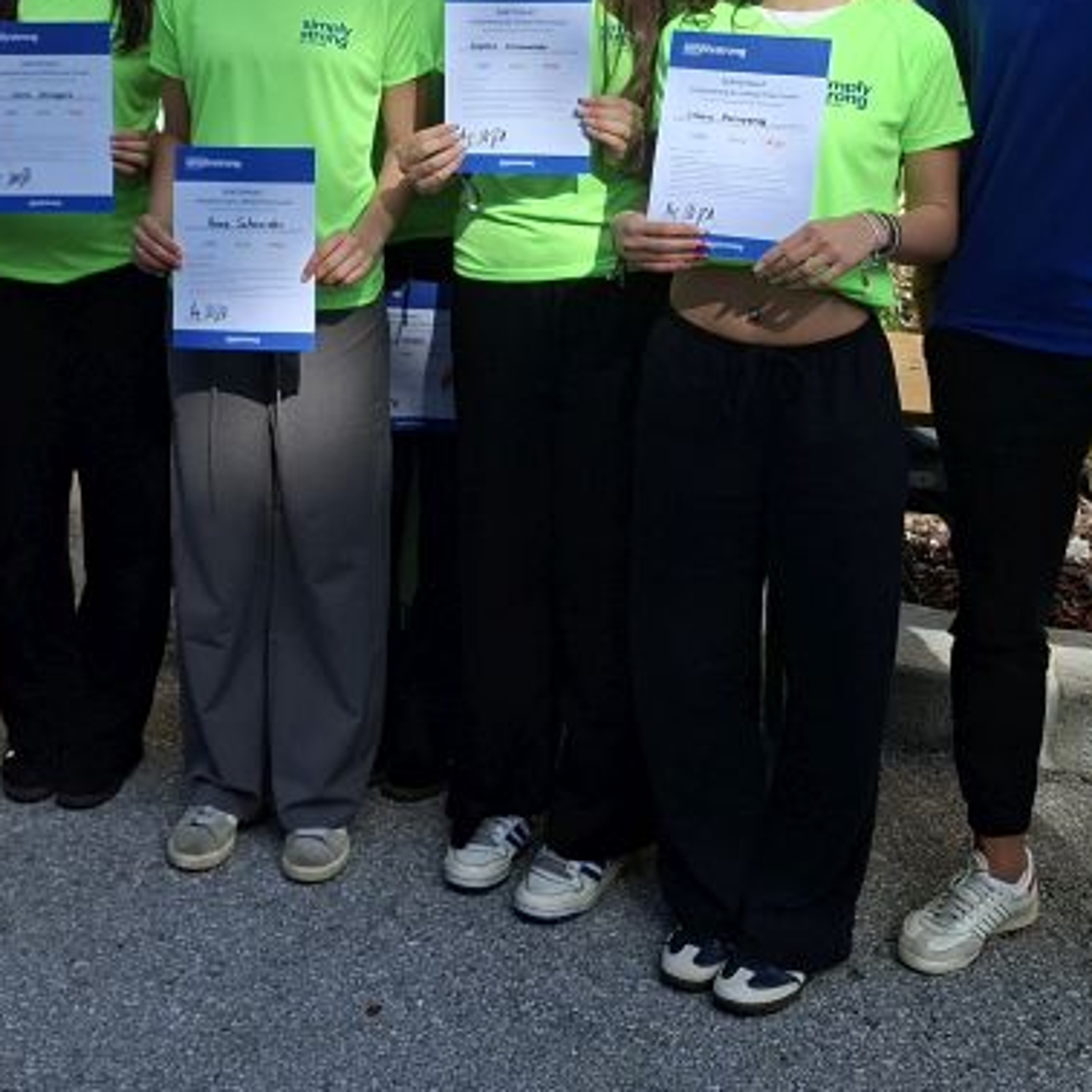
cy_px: 168
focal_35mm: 55
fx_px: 1963
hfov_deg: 30.8
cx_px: 347
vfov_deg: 30.1
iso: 50
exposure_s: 1/2500
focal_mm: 5.54
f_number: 1.8
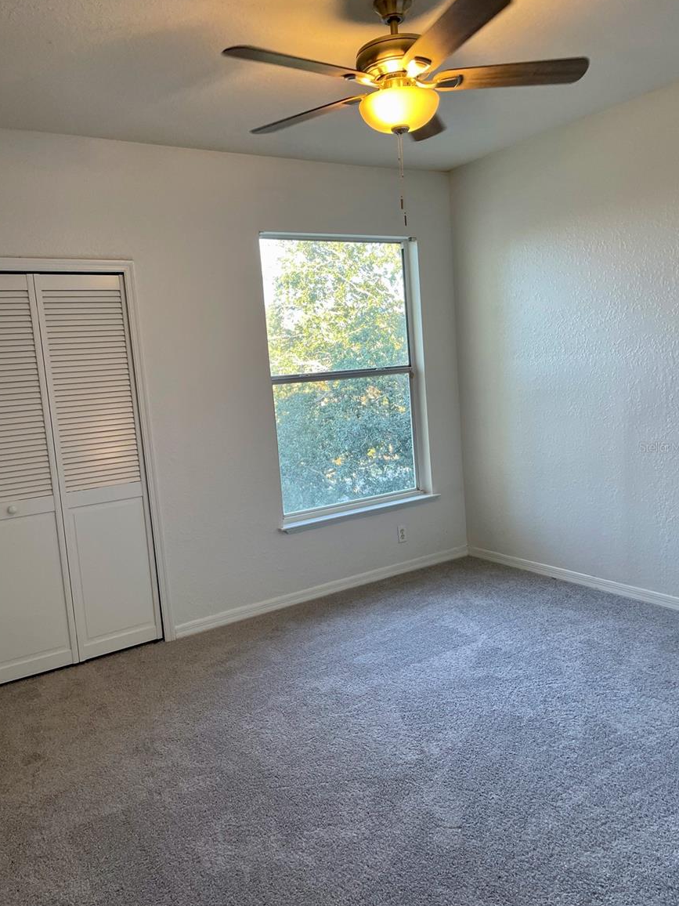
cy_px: 447
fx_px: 706
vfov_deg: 65.3
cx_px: 342
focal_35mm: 27
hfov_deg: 51.4
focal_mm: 4.2
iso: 100
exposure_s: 1/120
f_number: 1.6
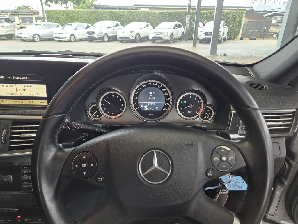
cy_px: 112
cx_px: 149
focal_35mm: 23
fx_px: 198
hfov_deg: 73.9
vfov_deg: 58.9
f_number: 1.8
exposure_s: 1/100
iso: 250
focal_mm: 5.4
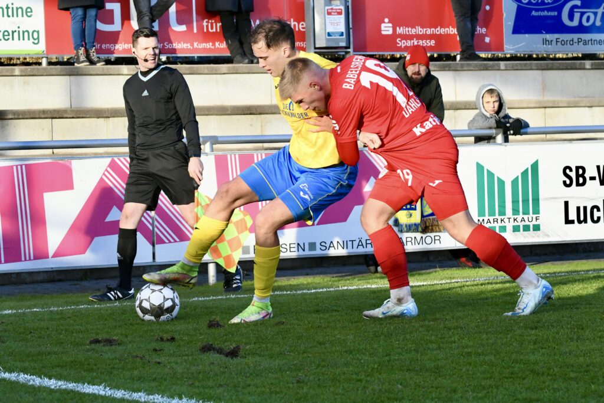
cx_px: 302
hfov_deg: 20.0
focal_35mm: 102
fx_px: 1711
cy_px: 202
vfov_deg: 13.4
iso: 4000
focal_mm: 102
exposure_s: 1/1600
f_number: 10
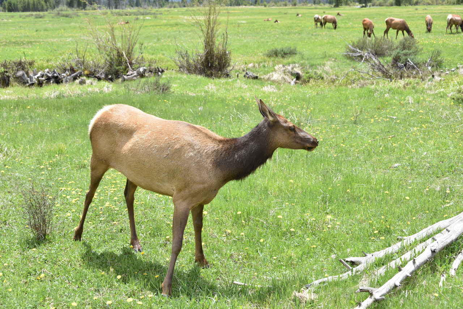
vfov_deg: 23.4
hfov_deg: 34.5
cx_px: 232
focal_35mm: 58
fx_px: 746
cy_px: 154
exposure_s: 1/160
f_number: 7.1
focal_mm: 58
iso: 100
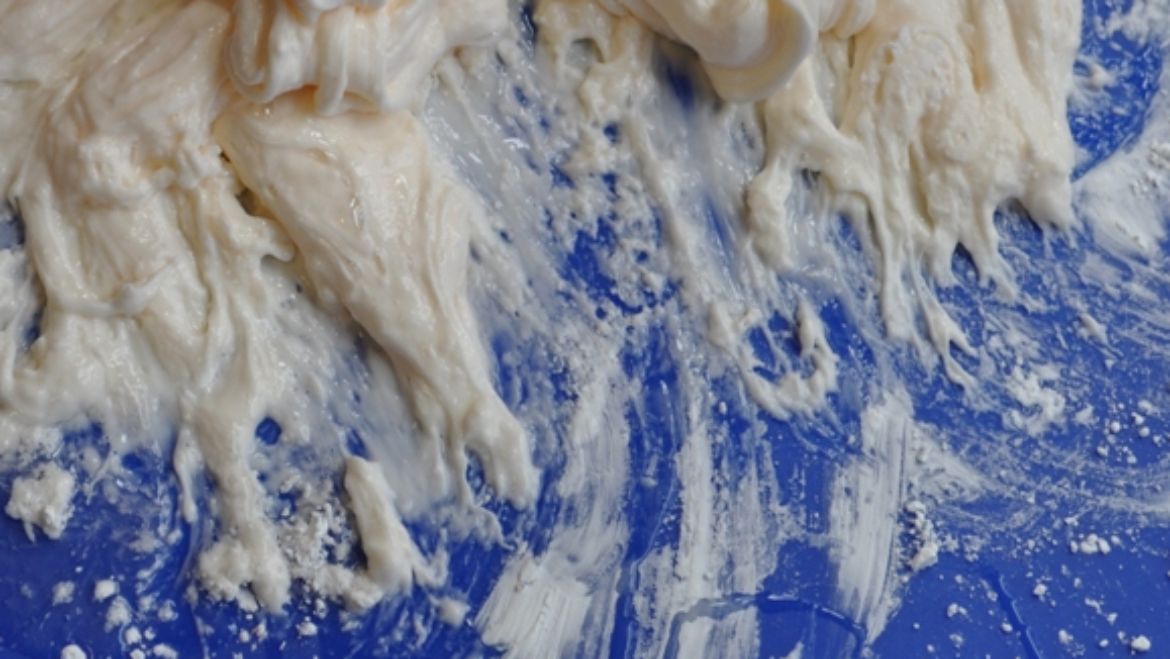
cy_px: 51
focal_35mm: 125
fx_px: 3877
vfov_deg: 9.7
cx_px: 392
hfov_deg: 17.1
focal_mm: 45
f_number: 5.6
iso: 250
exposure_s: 1/125
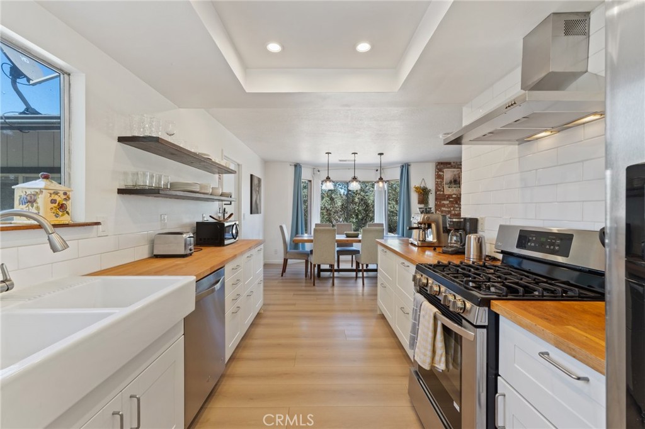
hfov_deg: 100.4
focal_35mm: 15
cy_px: 214
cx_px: 322
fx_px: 269
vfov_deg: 77.3
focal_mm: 10
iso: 100
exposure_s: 1/2.5
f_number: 8
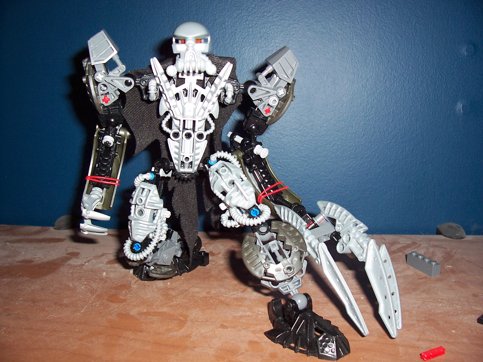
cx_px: 242
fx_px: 474
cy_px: 181
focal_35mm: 34
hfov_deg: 54.0
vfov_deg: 41.8
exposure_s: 1/60
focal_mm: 5.6
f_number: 2.7
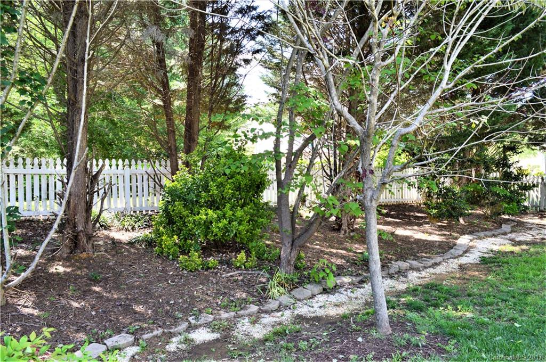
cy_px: 181
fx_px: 409
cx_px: 273
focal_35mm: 27
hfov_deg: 67.4
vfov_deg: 47.8
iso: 400
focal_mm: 18
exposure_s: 1/100
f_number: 9
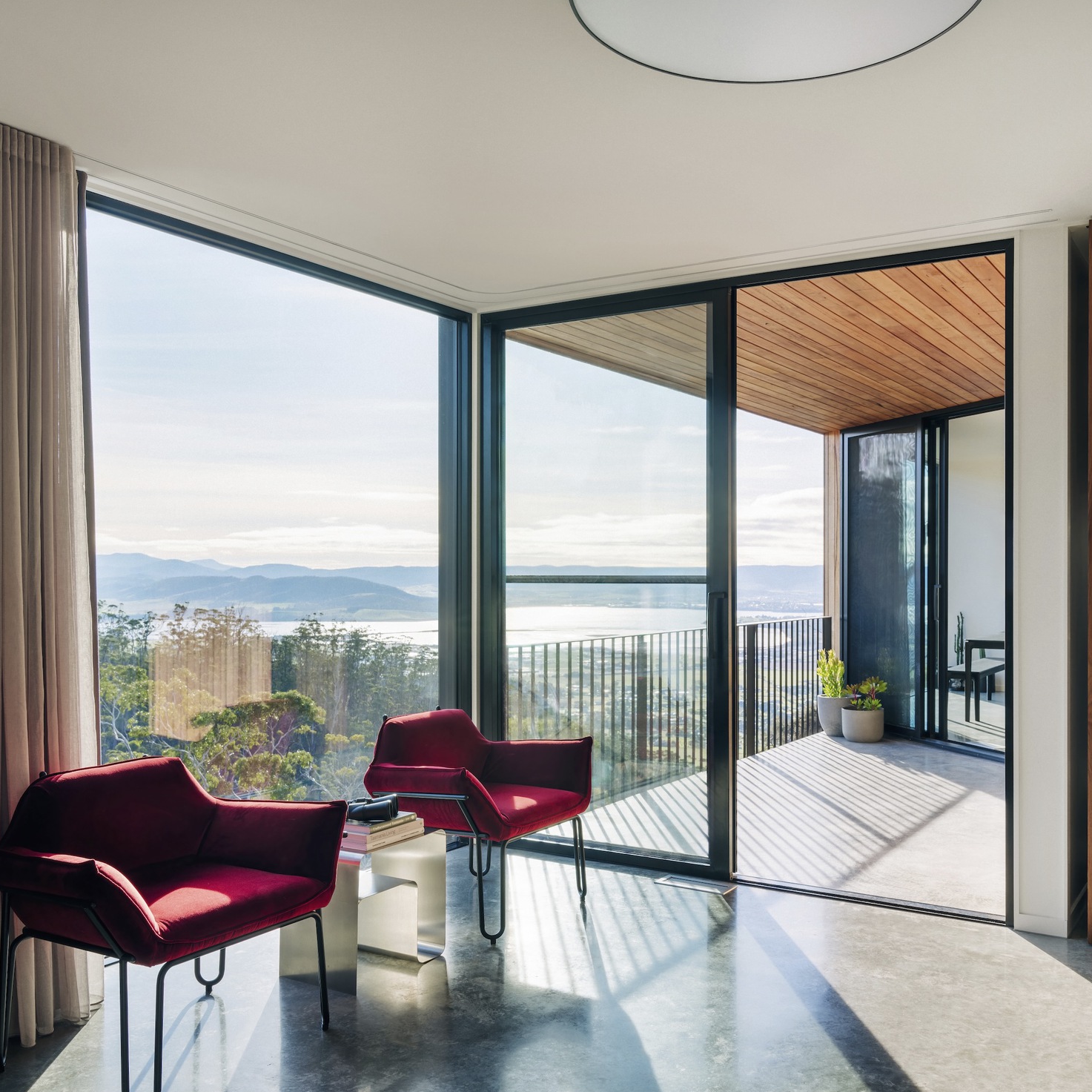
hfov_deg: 53.8
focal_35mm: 30
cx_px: 629
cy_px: 551
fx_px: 1071
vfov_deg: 54.0
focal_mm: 32
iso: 100
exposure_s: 1/100
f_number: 11
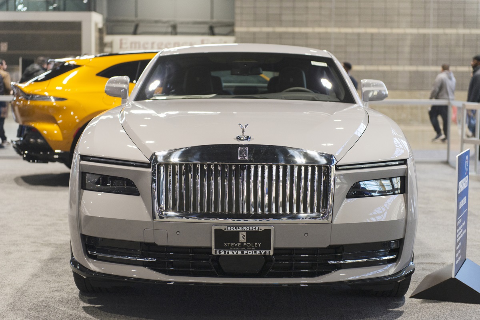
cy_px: 160
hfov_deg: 28.8
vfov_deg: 19.5
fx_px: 933
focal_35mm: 70
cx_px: 240
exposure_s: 1/250
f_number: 2.8
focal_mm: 70
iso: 1400
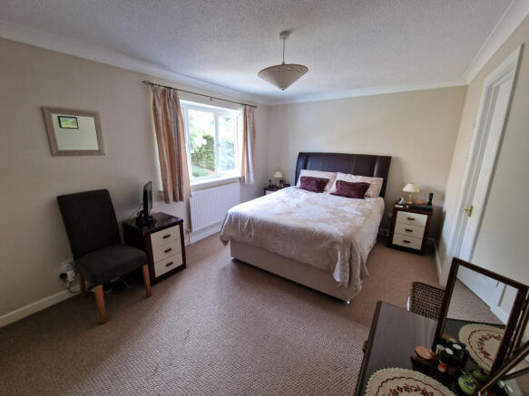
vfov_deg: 89.9
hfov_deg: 106.2
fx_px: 199
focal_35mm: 13
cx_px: 264
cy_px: 198
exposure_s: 1/50
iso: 100
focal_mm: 2.2
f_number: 2.2
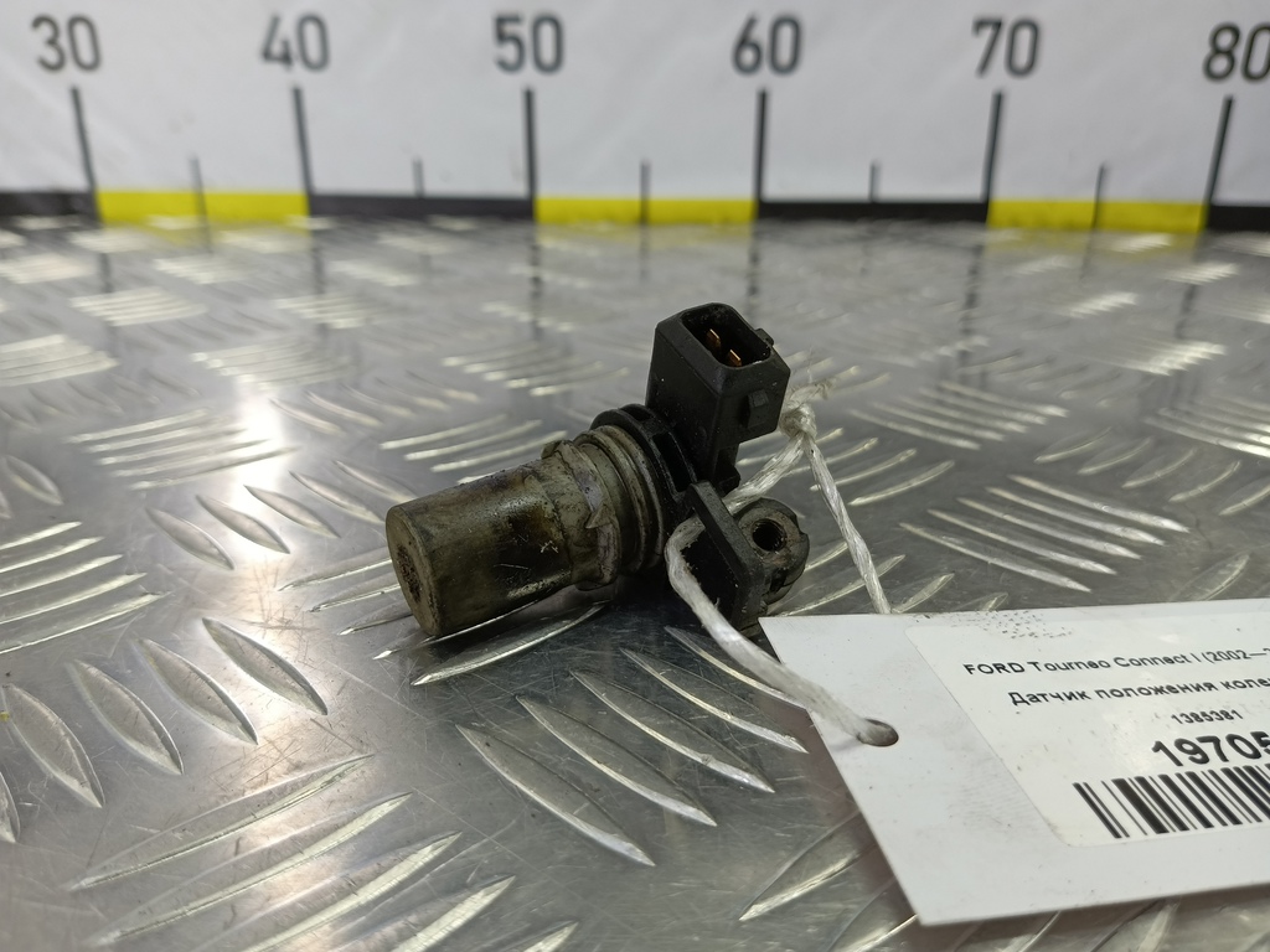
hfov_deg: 73.9
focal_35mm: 23
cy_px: 476
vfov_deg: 58.9
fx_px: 844
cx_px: 635
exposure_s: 1/50
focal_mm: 4.11
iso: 110
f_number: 1.6
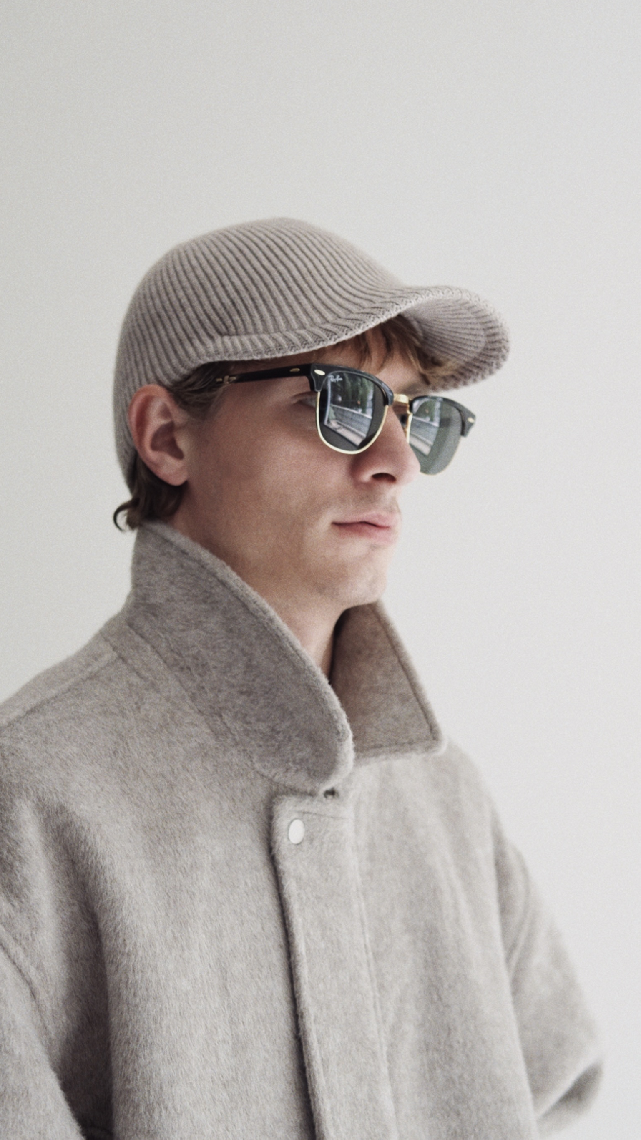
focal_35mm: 57
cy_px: 568
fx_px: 1723
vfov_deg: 36.6
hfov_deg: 21.1
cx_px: 294
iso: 200
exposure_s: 1/38
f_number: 2
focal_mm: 35
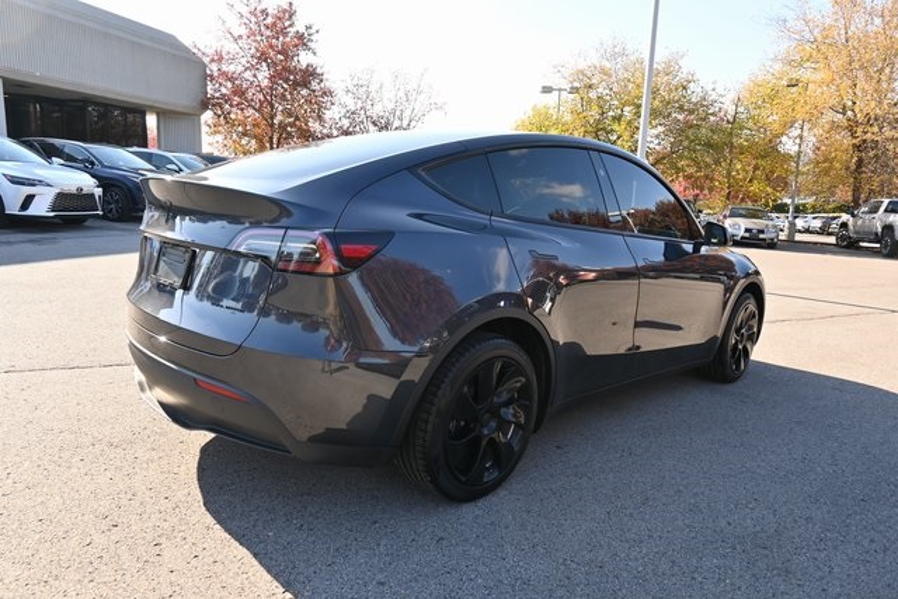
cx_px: 449
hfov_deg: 73.7
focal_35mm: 24
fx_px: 599
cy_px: 300
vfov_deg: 53.2
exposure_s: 1/250
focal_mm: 16
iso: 200
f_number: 5.6
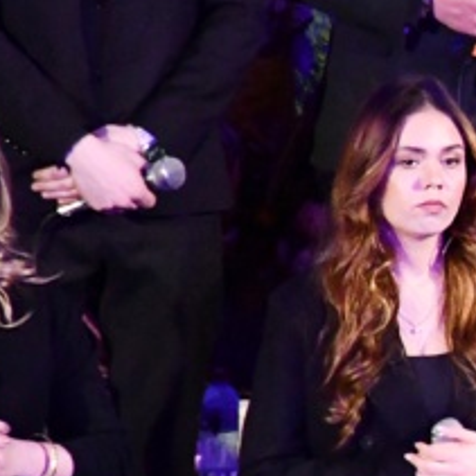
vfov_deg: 2.0
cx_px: 1017
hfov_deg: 2.0
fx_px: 13473
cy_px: 335
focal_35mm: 866
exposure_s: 1/125
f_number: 5.6
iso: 9000
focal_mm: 140
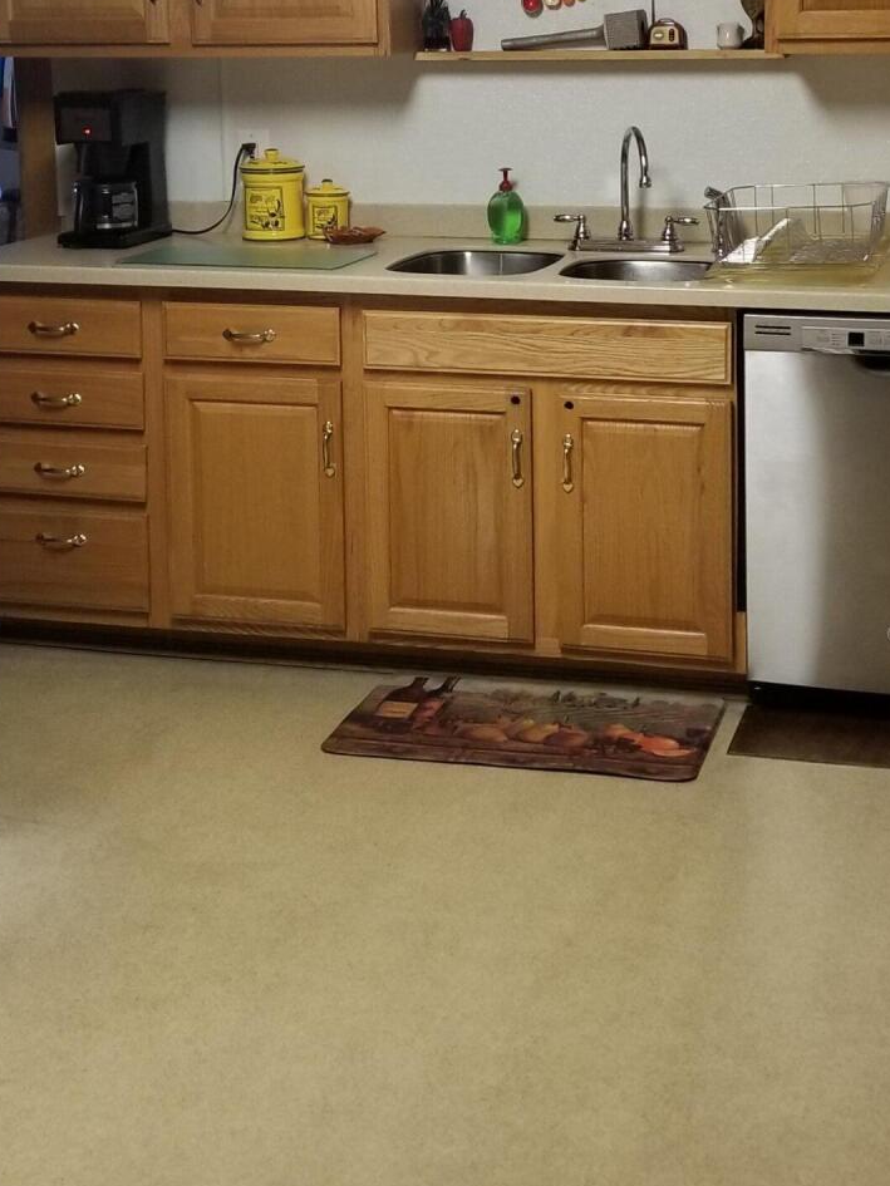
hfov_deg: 26.6
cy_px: 271
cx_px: 481
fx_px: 1885
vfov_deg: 34.1
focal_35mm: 55
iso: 160
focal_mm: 4.25
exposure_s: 1/30
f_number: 1.7
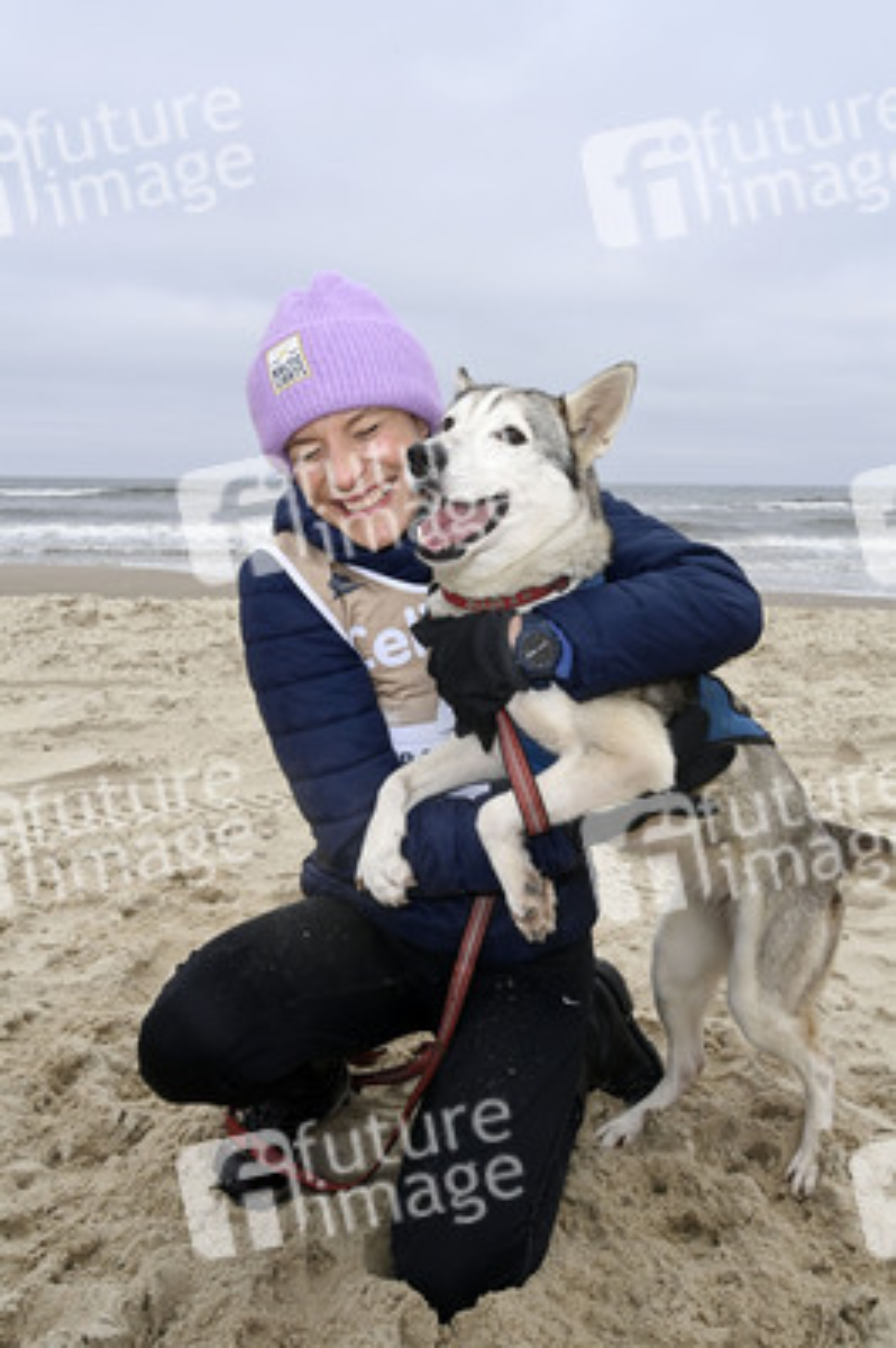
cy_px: 674
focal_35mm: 32
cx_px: 448
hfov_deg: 41.0
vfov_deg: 58.8
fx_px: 1197
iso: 1000
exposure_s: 1/250
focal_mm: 32
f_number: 14
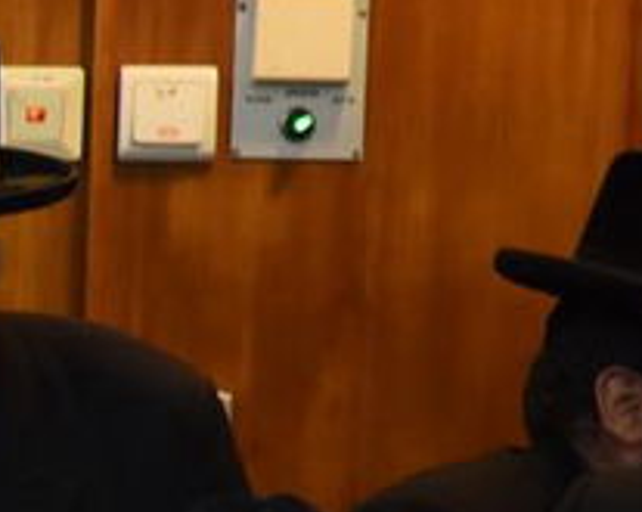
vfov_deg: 2.2
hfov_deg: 2.7
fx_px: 13509
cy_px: 695
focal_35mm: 712
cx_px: -1482
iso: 1250
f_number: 4
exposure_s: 1/100
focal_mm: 112
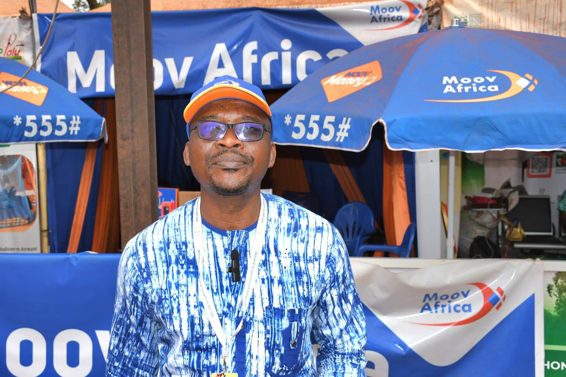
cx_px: 255
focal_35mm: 44
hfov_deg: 44.4
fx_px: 692
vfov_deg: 30.5
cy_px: 182
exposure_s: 1/250
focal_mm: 27
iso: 100
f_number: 7.1
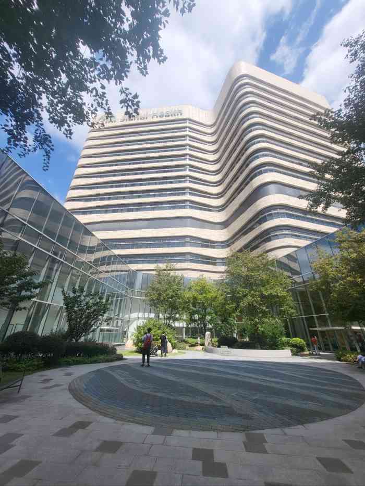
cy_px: 243
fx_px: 183
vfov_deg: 106.2
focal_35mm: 13
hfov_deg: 89.9
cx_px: 182
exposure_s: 1/1250
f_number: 2.2
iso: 32
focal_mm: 1.74
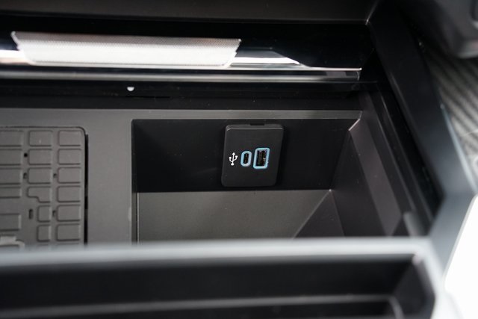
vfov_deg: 28.1
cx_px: 239
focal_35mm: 48
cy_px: 160
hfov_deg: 41.1
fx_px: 637
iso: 1600
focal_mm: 48
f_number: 3.5
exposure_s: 1/60
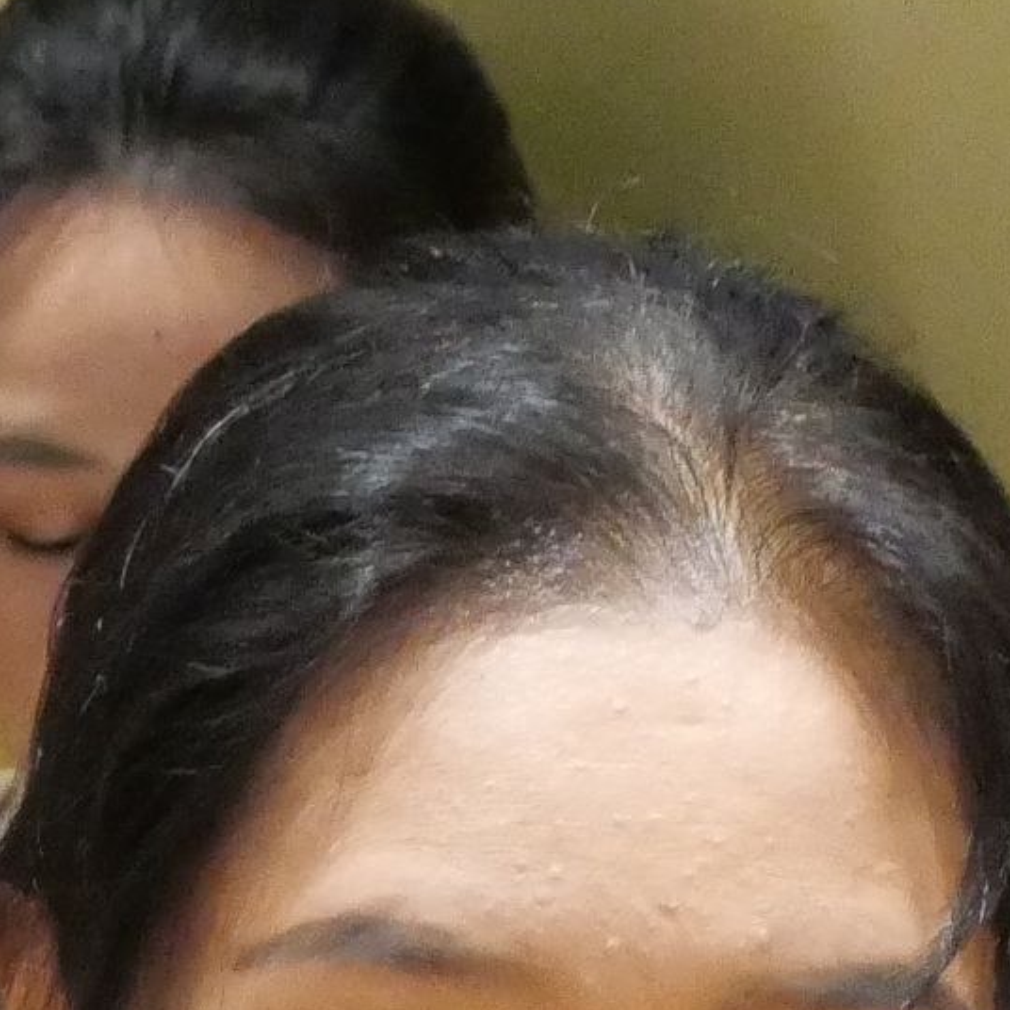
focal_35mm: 571
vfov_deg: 3.0
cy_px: 2012
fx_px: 18849
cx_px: 541
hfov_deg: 3.1
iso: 3200
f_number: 8
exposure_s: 1/25
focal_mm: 47
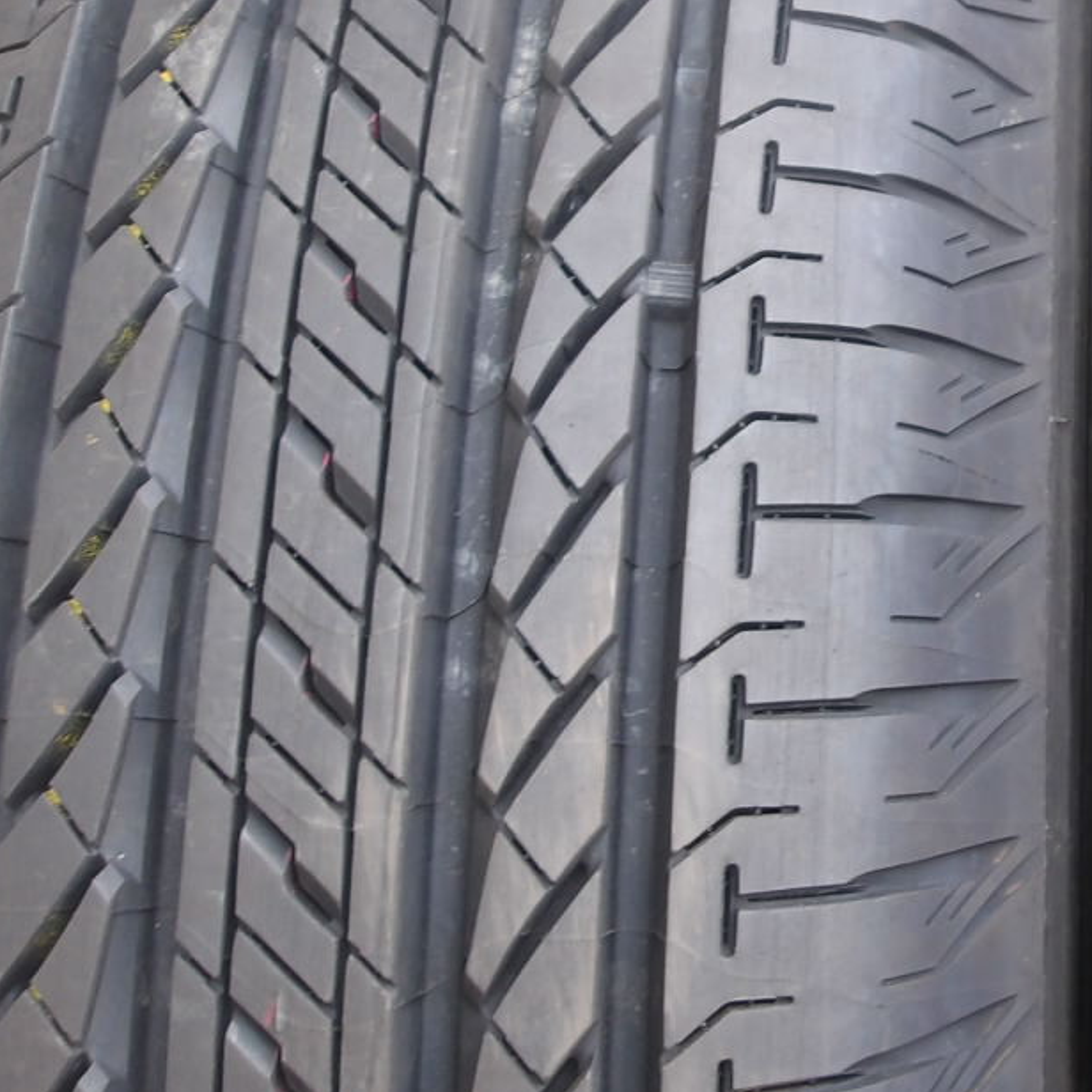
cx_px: 1088
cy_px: 337
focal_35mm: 62
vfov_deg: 27.5
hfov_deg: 26.3
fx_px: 2213
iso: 129
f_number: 3
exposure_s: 1/30
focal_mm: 4.9
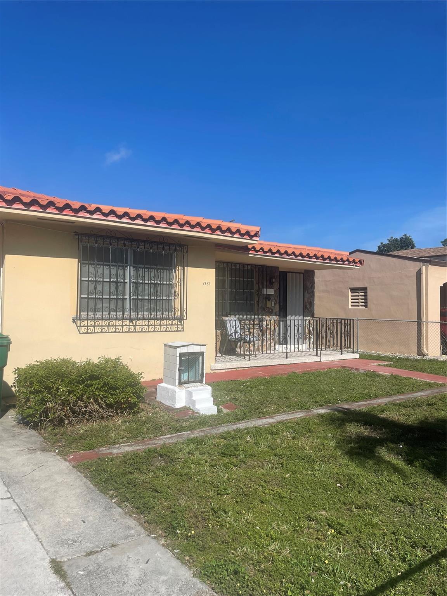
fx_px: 448
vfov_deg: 67.3
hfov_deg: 53.1
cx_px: 224
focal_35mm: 26
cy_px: 298
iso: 32
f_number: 1.6
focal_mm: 4.2
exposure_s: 1/5291
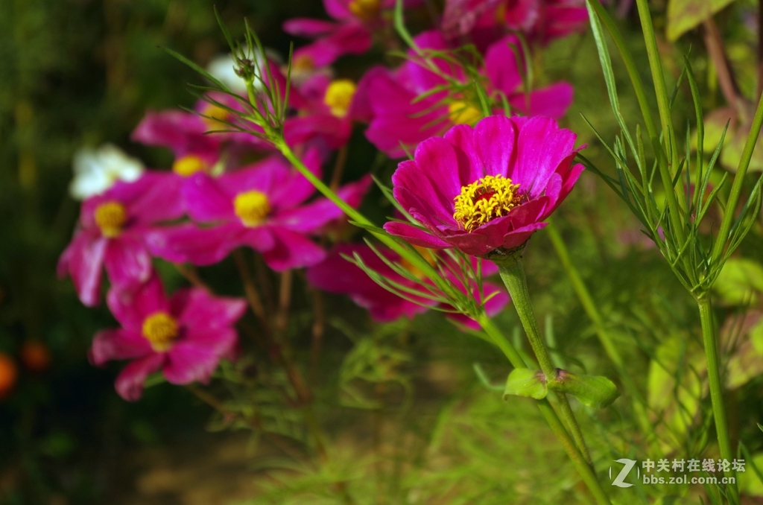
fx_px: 1734
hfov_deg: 24.8
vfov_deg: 16.6
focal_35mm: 82
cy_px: 252
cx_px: 382
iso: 200
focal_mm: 55
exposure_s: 1/1000
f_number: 5.6
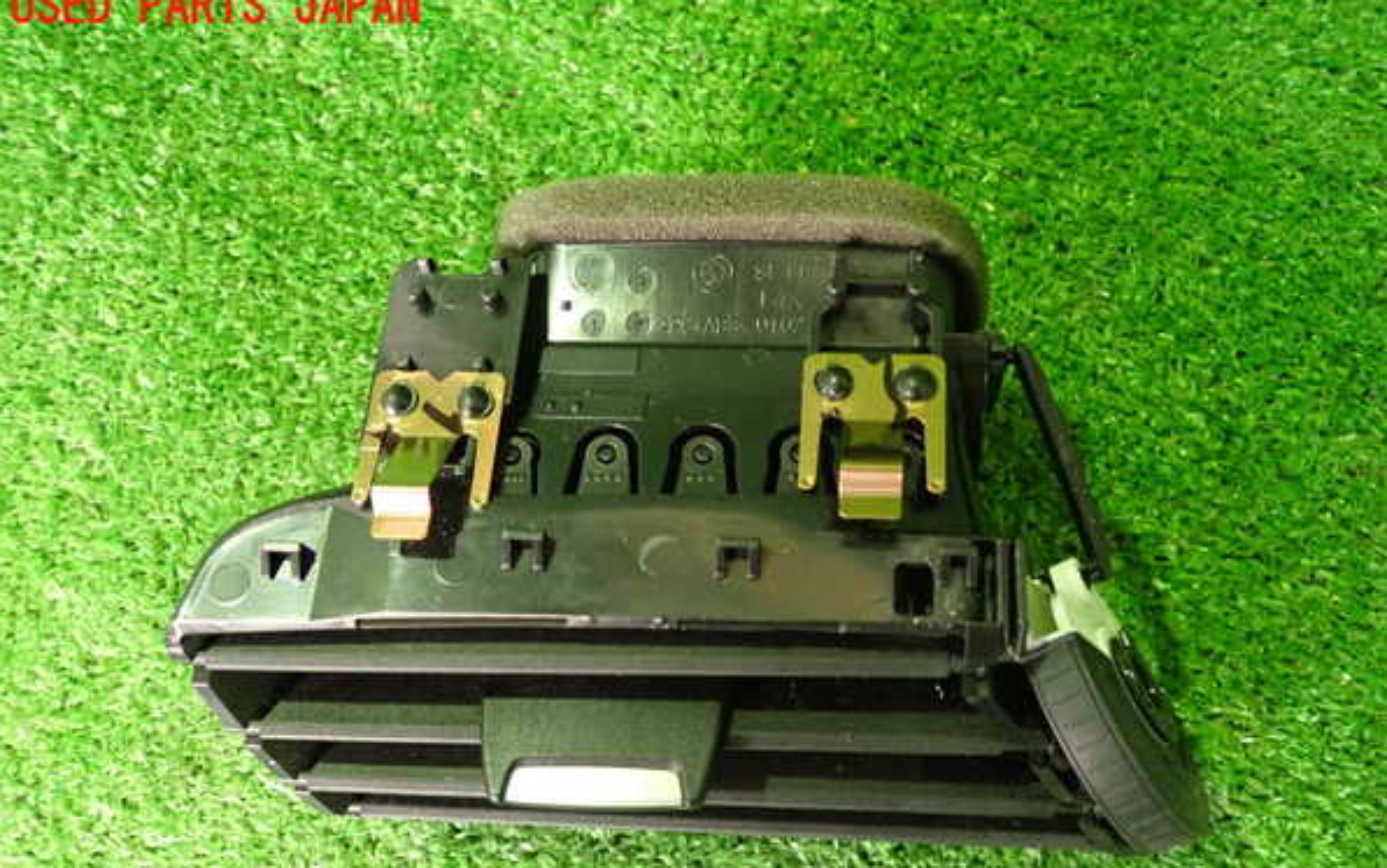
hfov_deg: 59.6
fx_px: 1210
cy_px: 503
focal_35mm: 32
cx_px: 696
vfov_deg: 39.4
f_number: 2.3
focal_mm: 5.4
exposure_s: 1/25
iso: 800
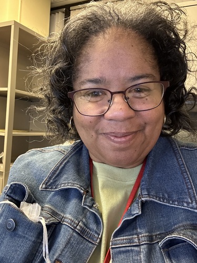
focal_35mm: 30
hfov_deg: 46.8
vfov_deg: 60.0
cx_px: 98
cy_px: 132
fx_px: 228
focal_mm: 2.69
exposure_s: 1/30
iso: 400
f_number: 1.9
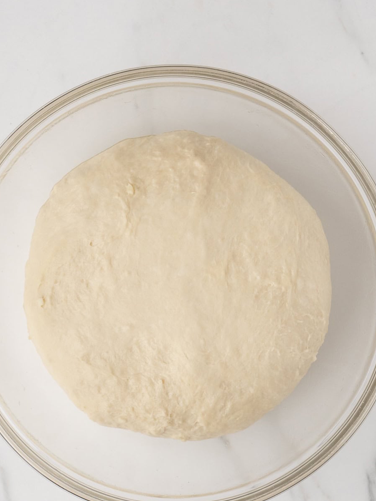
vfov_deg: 15.4
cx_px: 184
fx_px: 1854
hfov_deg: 11.6
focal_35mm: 128
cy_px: 293
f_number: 5.6
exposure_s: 1/50
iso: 800
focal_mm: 48
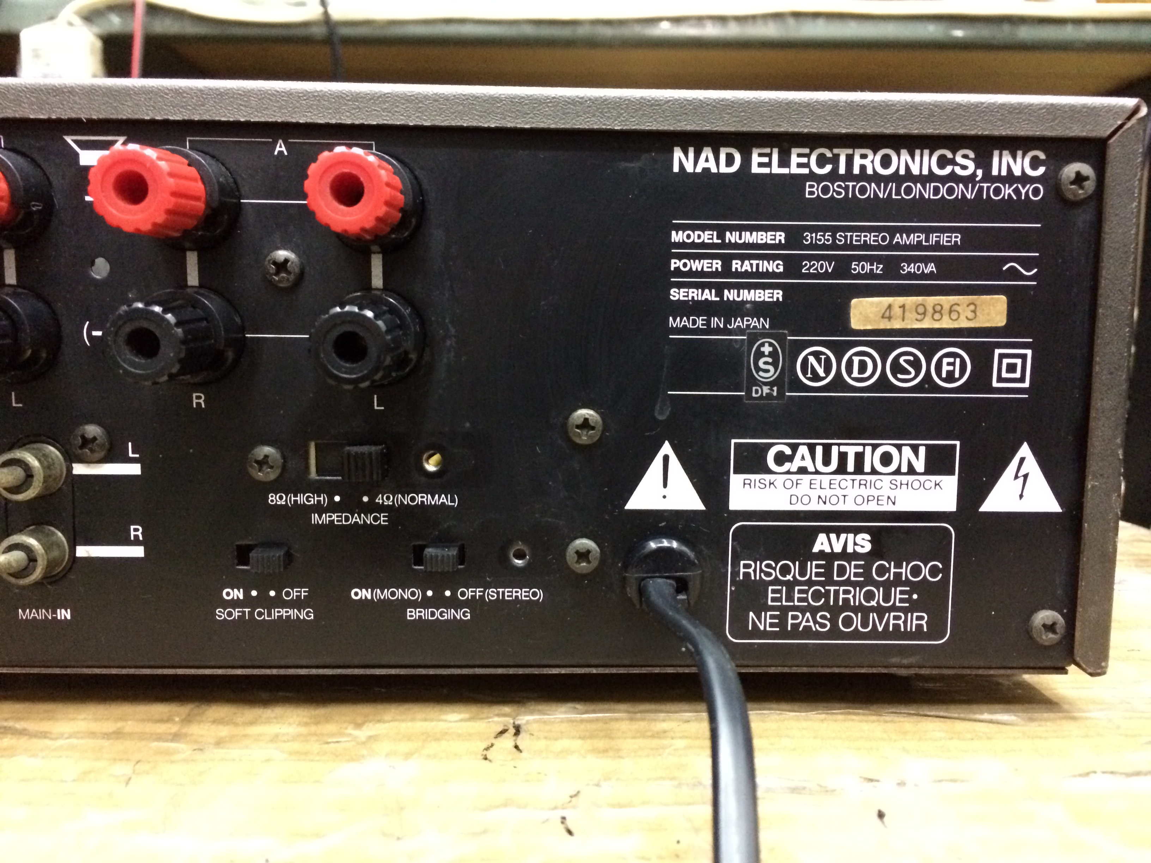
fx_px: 964
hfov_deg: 61.7
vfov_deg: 48.2
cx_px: 576
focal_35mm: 29
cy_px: 432
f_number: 2.2
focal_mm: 4.15
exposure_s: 1/17
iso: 400
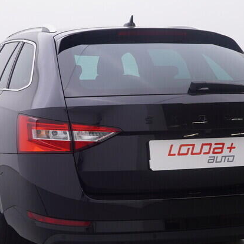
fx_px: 530
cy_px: 130
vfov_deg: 25.9
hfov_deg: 25.3
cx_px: 36
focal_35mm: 66
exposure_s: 1/80
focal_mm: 15
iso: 200
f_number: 5
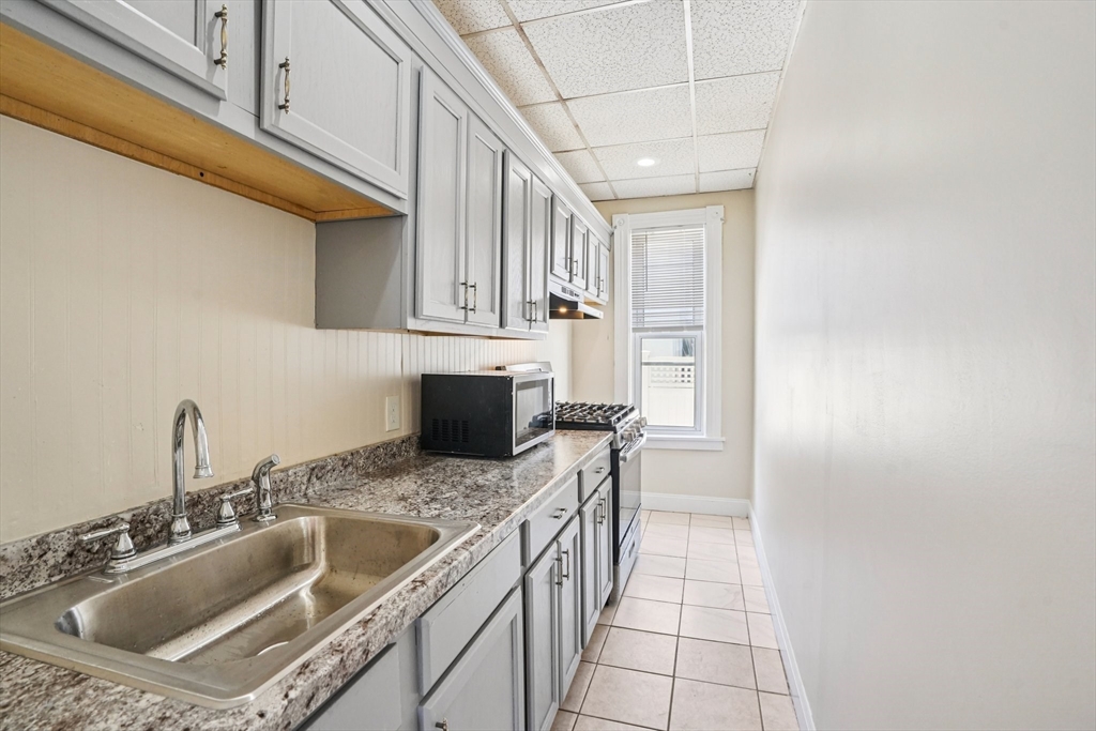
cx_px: 548
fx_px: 487
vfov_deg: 73.8
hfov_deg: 96.7
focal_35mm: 16
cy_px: 366
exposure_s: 1/30
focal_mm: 16
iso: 800
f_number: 8
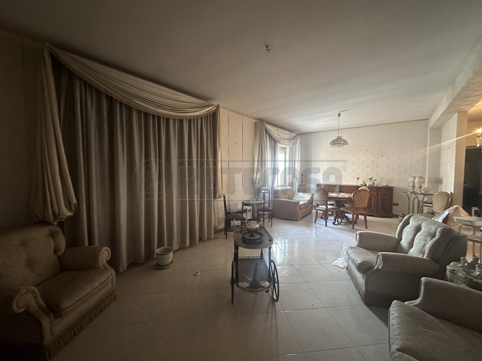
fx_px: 195
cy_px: 180
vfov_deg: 85.7
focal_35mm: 14
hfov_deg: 102.1
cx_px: 241
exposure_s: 1/50
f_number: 2.2
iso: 500
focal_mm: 2.22
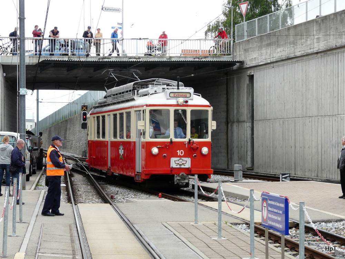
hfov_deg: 19.8
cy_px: 130
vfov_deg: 14.9
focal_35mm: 99
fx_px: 987
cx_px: 172
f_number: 4.5
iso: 100
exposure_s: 1/200
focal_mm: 16.2
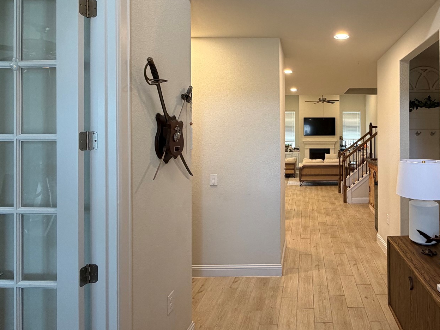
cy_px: 133
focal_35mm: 23
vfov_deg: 58.4
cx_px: 318
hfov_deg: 70.1
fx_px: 292
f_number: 2.2
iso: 200
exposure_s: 1/60
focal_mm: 2.22
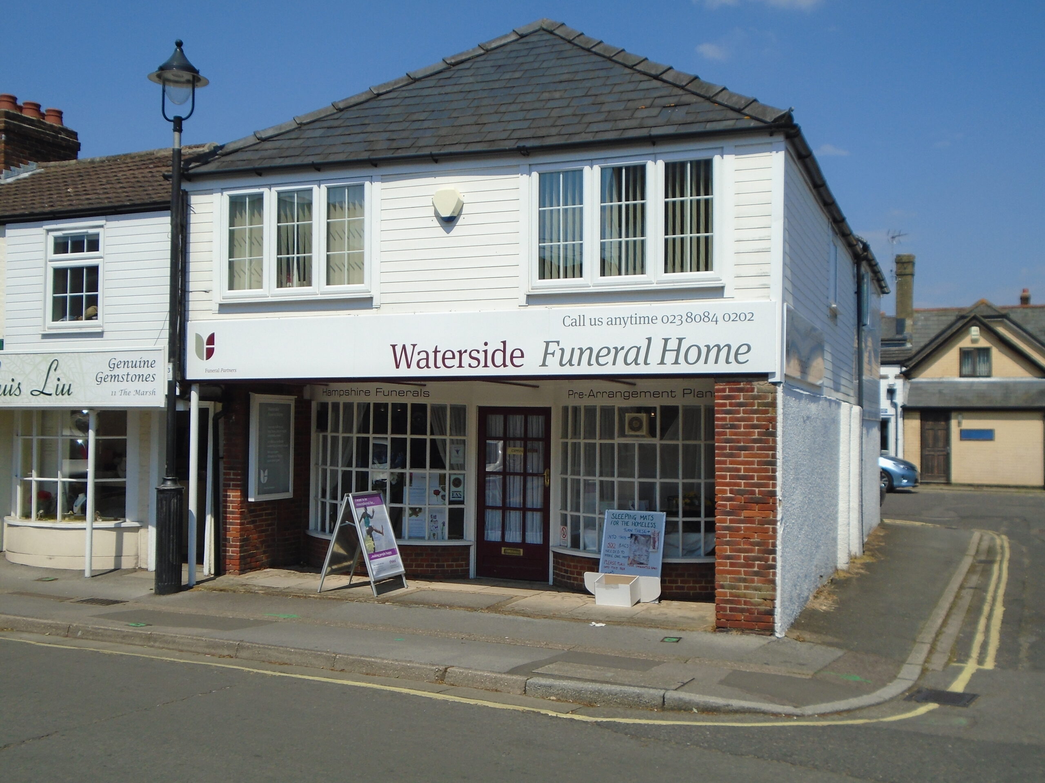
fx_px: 1087
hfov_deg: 51.4
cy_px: 392
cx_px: 522
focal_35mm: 36
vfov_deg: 39.7
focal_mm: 6.4
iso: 100
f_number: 9.5
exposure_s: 1/250
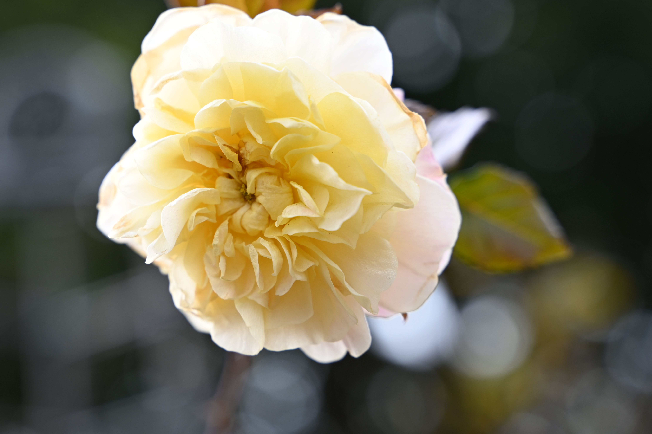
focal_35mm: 103
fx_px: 1865
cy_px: 181
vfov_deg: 13.3
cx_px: 224
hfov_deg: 19.8
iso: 200
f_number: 4
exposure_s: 1/400
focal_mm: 75
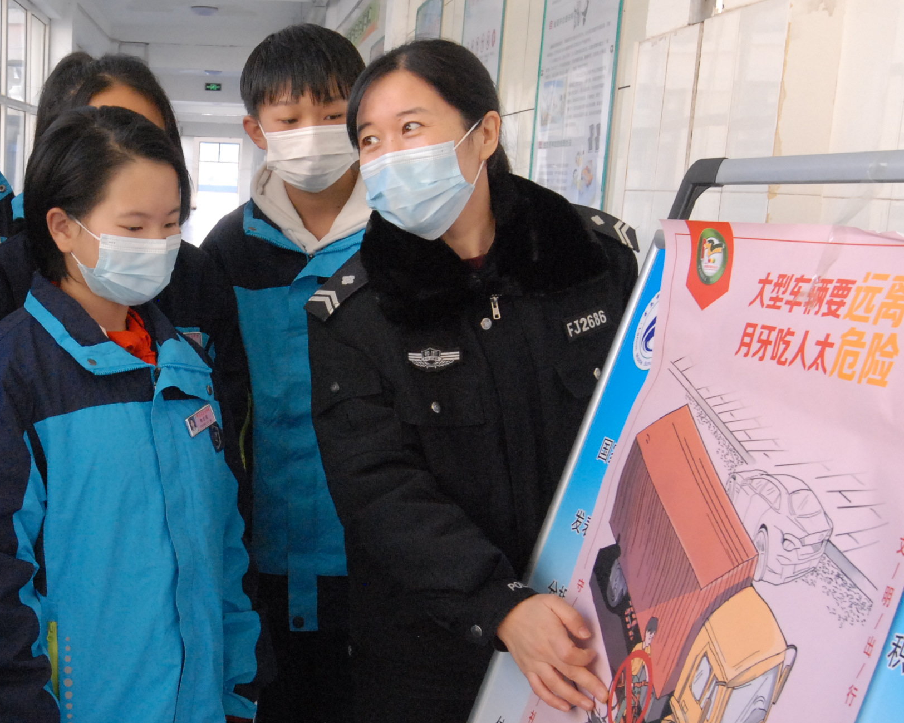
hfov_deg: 34.3
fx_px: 1414
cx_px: 165
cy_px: 442
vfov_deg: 28.6
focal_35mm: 53
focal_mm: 21
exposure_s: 1/160
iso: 1250
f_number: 7.1
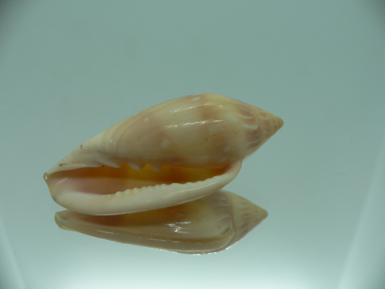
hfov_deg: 52.6
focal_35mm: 35
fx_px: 389
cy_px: 144
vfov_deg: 40.7
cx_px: 192
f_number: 2.8
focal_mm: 4.6
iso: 80
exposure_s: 1/80
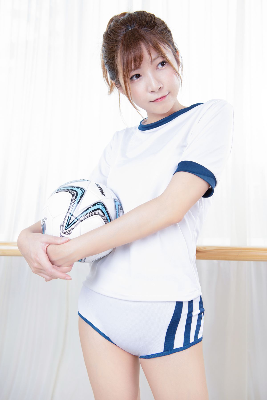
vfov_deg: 48.4
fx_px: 445
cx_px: 134
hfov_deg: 33.4
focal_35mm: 40
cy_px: 200
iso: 250
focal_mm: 40
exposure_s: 1/100
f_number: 5.6
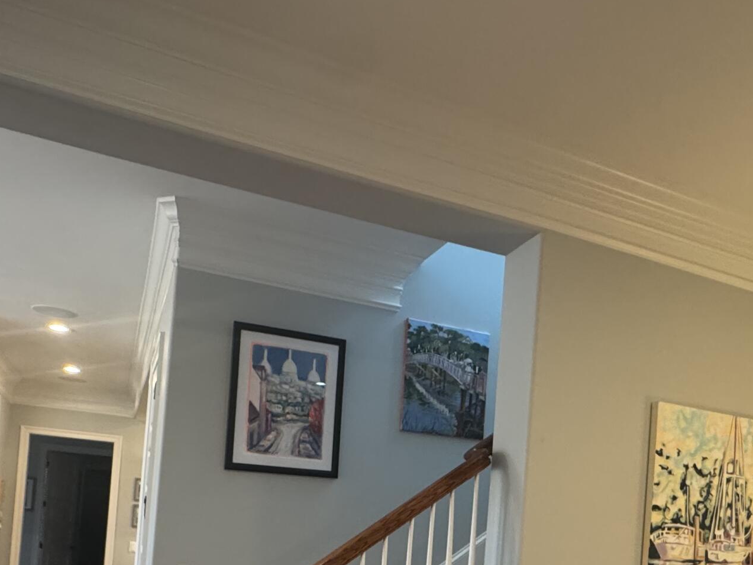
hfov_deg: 55.0
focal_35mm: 33
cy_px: 516
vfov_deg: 39.6
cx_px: 448
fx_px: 718
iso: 320
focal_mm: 2.22
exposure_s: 1/59
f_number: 2.2
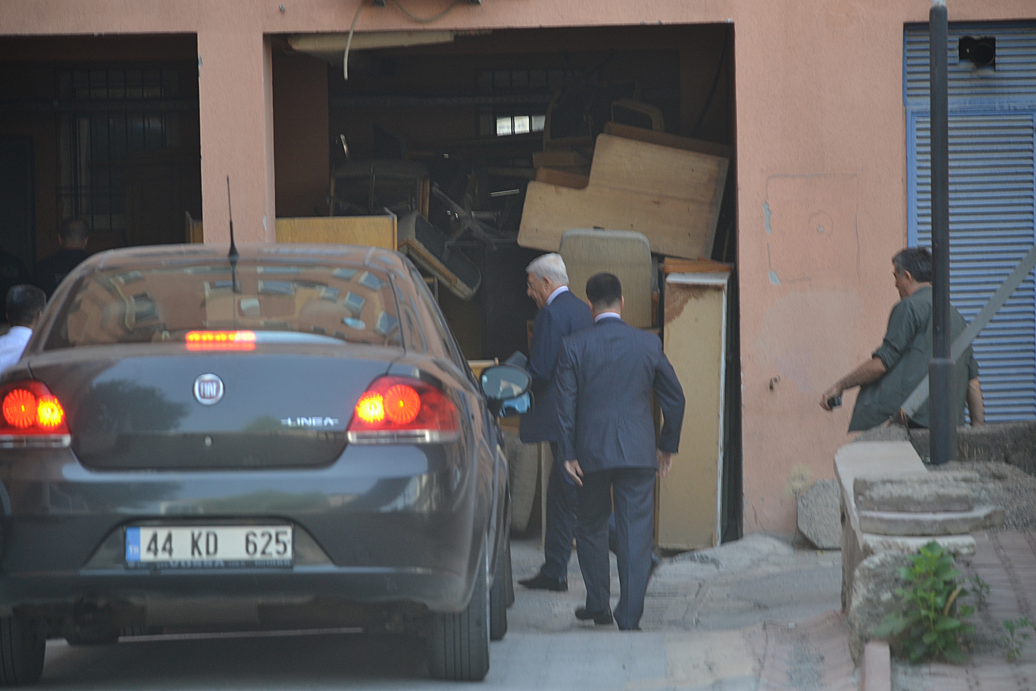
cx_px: 518
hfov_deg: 12.2
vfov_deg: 8.2
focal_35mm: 168
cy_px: 346
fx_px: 4834
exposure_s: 1/160
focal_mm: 112
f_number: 5.6
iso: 400
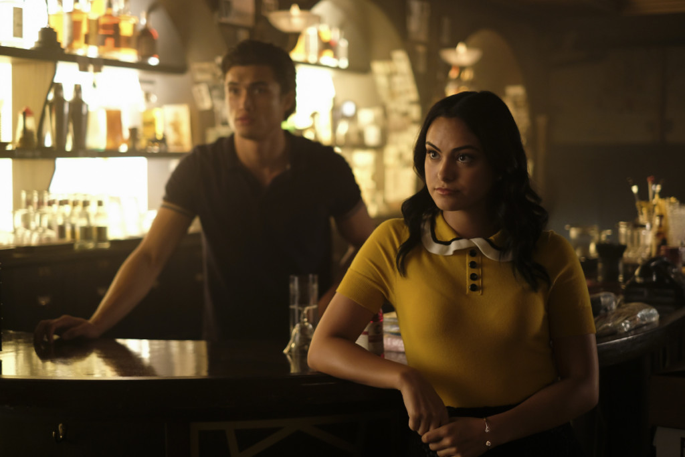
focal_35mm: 53
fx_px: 1009
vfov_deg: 25.5
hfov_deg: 37.5
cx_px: 342
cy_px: 228
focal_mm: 35
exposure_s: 1/60
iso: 1000
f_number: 1.4
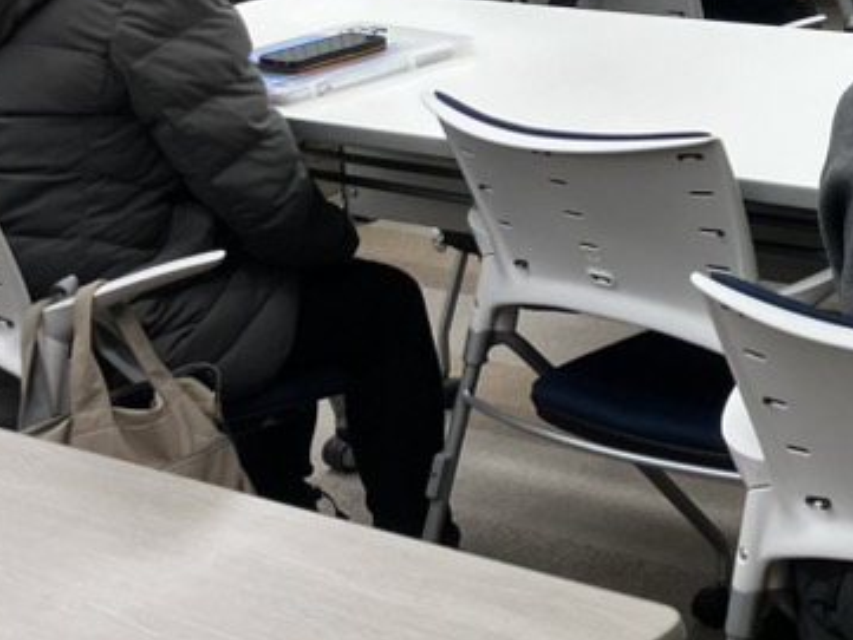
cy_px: -184
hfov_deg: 19.5
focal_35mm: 93
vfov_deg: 15.2
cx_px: 1099
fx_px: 2292
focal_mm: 3.99
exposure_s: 1/100
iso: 50
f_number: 1.8
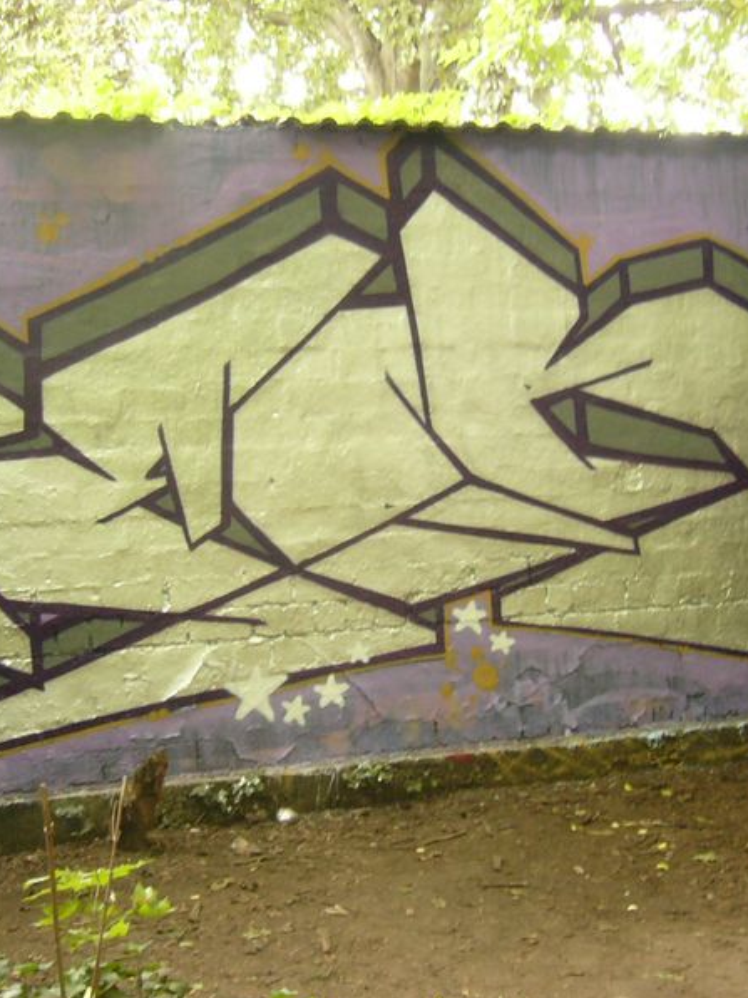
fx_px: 1354
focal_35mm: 47
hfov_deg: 30.8
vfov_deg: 40.4
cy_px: 501
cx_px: 284
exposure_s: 1/10
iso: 200
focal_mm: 5.8
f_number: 2.8
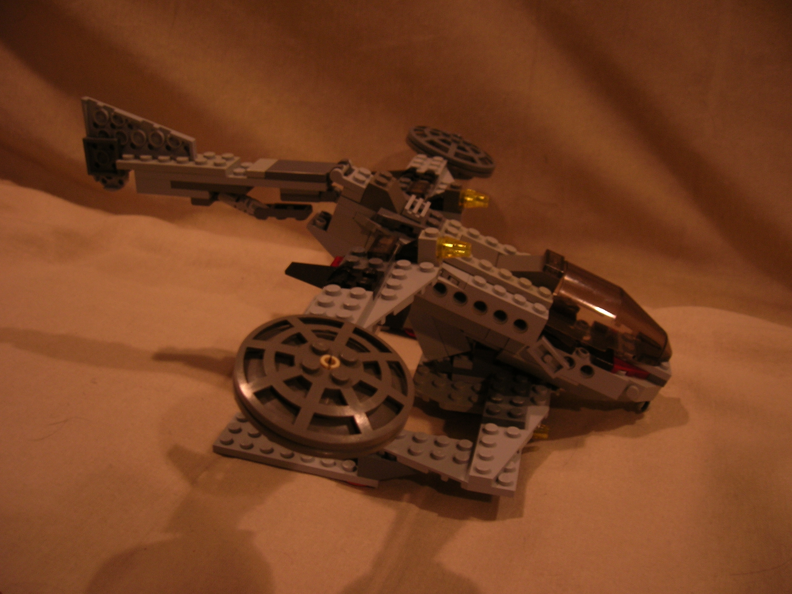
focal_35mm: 34
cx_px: 396
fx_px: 778
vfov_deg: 41.8
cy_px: 297
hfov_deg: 54.0
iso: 50
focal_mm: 5.7
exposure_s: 1/5.2
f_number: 2.9
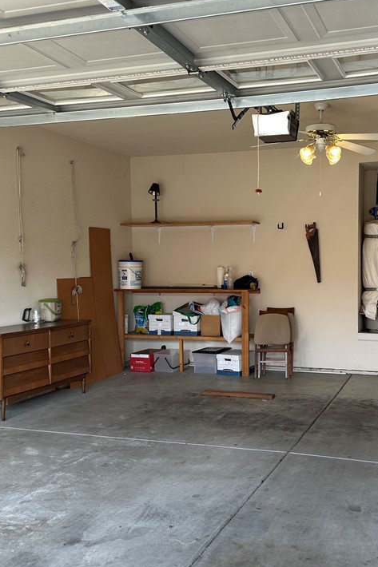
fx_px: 567
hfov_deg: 36.2
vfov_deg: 53.1
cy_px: 296
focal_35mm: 36
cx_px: 275
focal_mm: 6.86
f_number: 1.78
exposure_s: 1/179
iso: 64
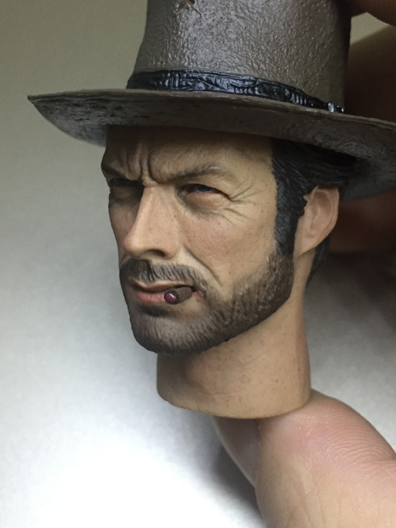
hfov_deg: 32.9
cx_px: 205
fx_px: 671
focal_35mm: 44
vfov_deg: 42.7
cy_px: 211
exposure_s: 1/33
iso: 200
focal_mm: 4.15
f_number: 2.2
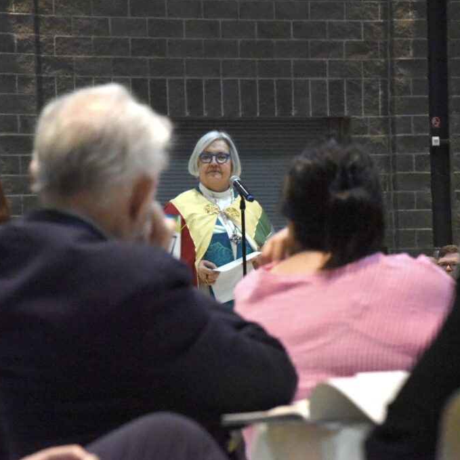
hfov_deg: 11.3
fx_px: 2315
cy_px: 229
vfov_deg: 11.3
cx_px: 208
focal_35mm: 154
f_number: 9
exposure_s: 1/400
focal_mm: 120
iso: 25600
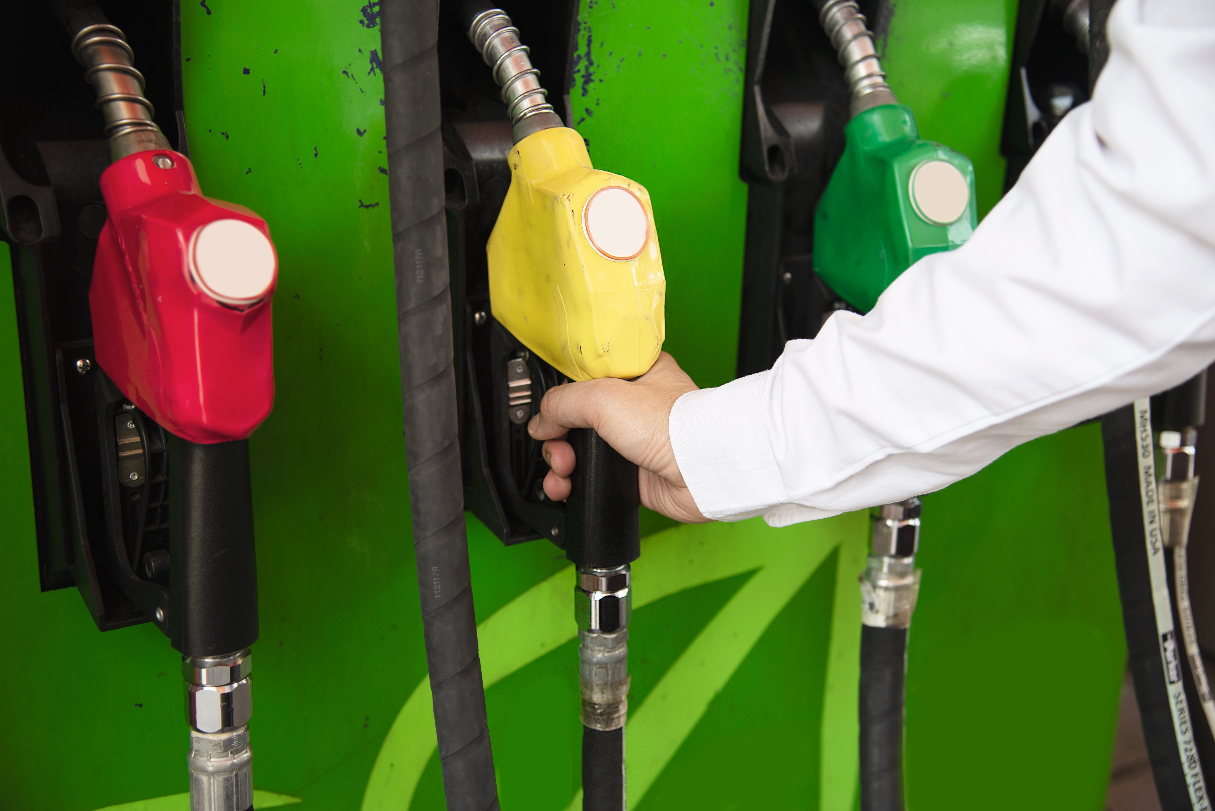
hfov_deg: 41.1
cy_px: 406
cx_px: 608
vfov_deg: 28.1
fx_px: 1621
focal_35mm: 48
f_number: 4
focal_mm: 48
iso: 200
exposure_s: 1/160
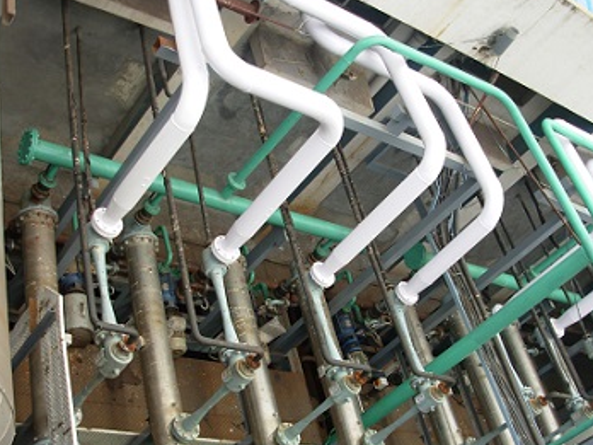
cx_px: 325
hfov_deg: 39.6
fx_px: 822
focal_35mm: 48
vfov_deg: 30.2
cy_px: 254
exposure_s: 1/271
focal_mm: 6.3
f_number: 2.9
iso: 50
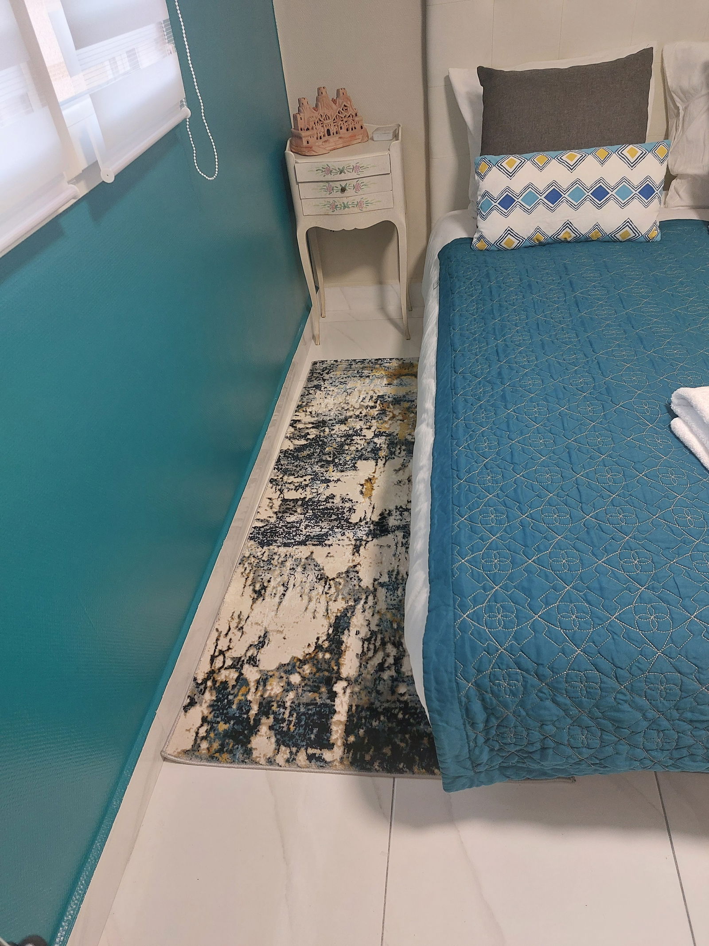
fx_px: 683
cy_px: 473
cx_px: 354
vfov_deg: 69.4
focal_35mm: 25
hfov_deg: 54.9
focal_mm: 5.23
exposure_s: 1/50
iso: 320
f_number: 1.8
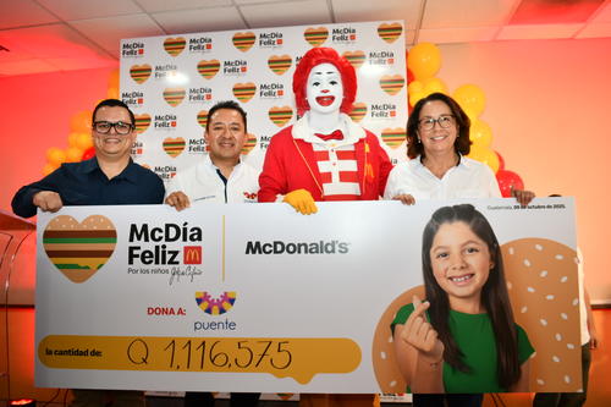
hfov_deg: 61.9
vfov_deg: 43.6
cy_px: 204
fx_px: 509
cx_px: 306
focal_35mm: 30
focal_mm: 20
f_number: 4
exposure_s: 1/60
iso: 320
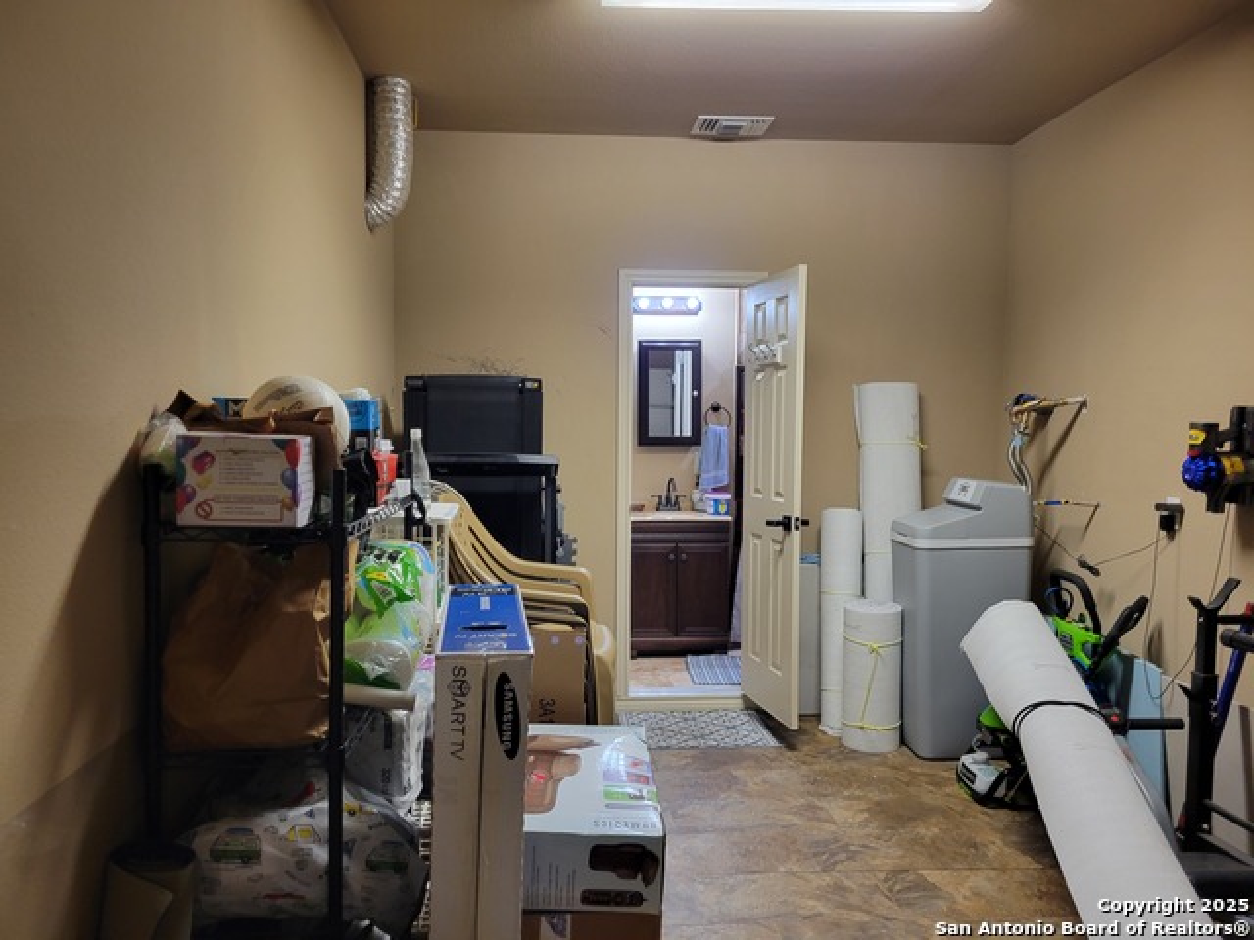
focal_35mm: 26
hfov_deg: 67.3
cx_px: 627
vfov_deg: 53.1
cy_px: 470
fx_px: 942
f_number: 1.8
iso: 200
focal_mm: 5.4
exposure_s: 1/40
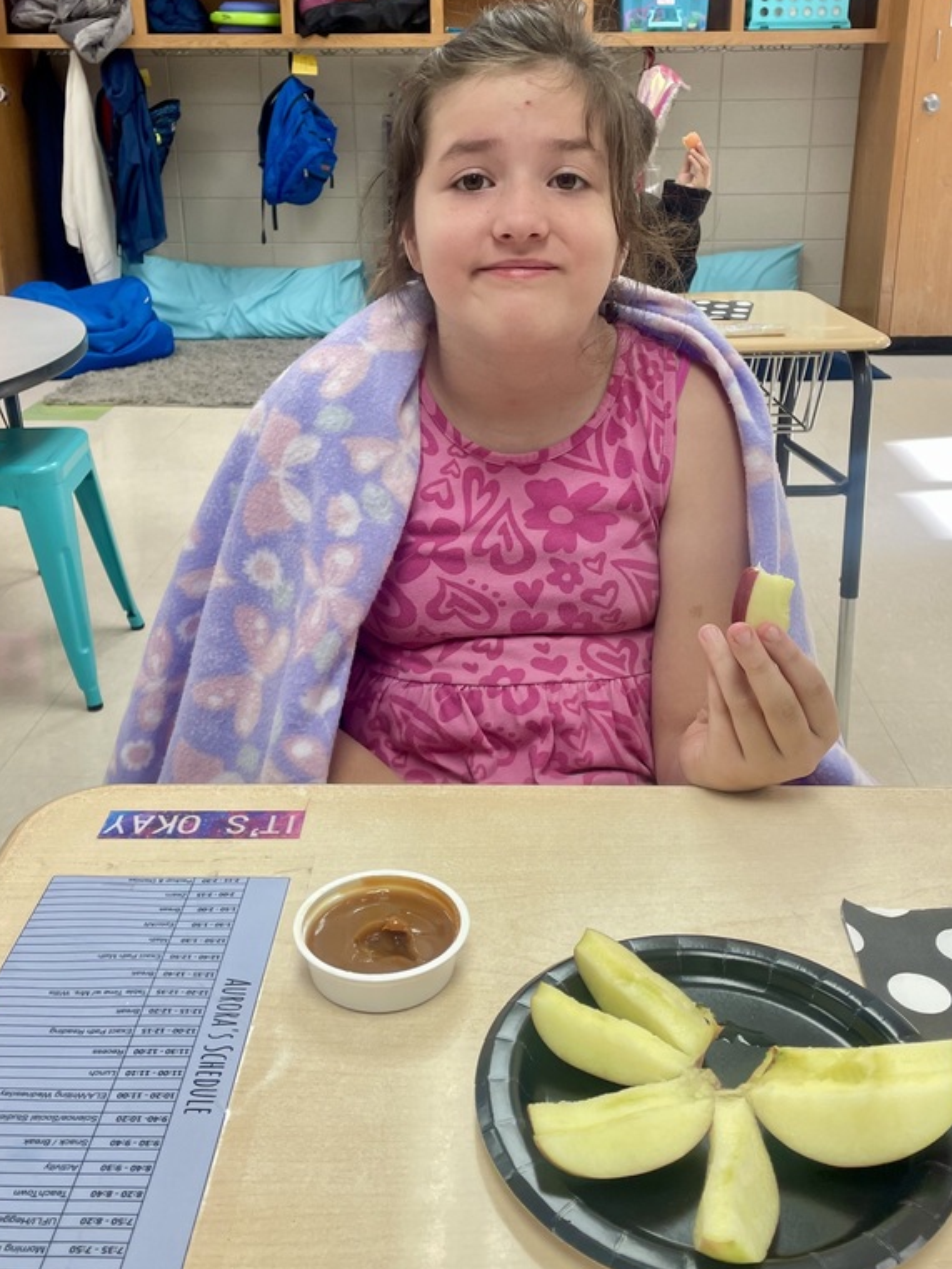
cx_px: 487
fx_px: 1283
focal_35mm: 35
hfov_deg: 40.7
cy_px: 535
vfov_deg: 52.4
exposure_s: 1/120
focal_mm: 4.2
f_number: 1.6
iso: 64
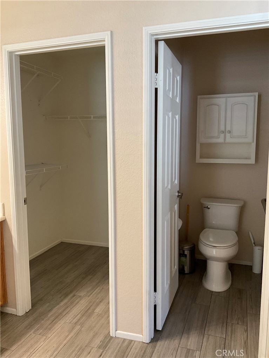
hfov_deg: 48.2
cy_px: 179
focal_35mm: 29
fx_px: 300
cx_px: 134
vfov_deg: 61.6
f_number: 1.8
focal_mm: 3
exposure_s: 1/60
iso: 100
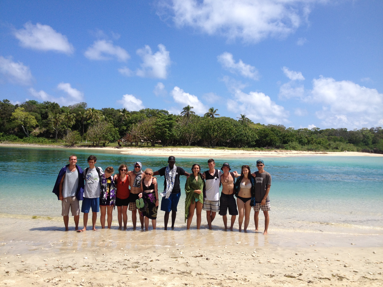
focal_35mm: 35
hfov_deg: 52.6
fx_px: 387
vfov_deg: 40.7
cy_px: 144
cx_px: 192
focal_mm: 4.28
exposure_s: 1/2208
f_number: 2.4
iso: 50
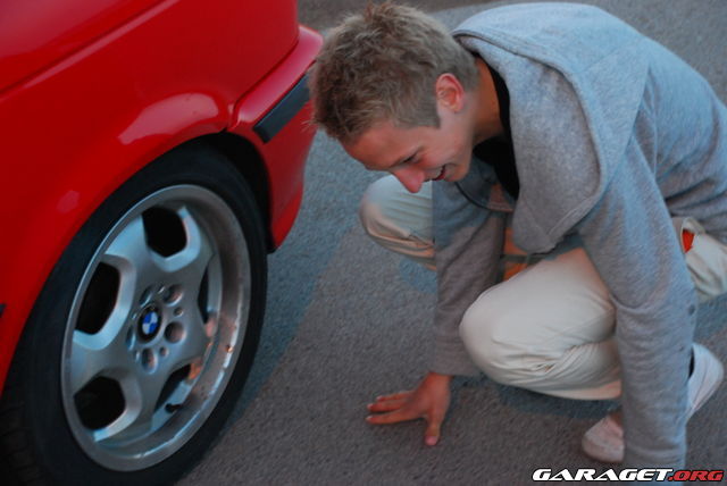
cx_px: 364
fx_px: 1213
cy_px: 243
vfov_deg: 22.7
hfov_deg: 33.4
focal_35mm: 60
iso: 800
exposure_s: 1/30
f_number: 4.5
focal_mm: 40
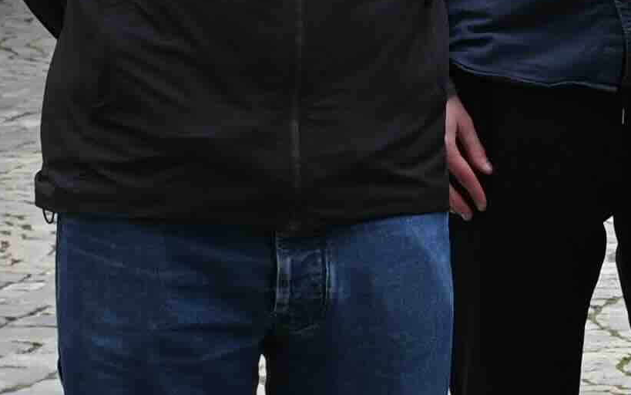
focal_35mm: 286
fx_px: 4919
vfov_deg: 4.6
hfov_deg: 6.6
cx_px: 1916
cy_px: -146
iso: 400
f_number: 8
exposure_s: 1/200
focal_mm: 38
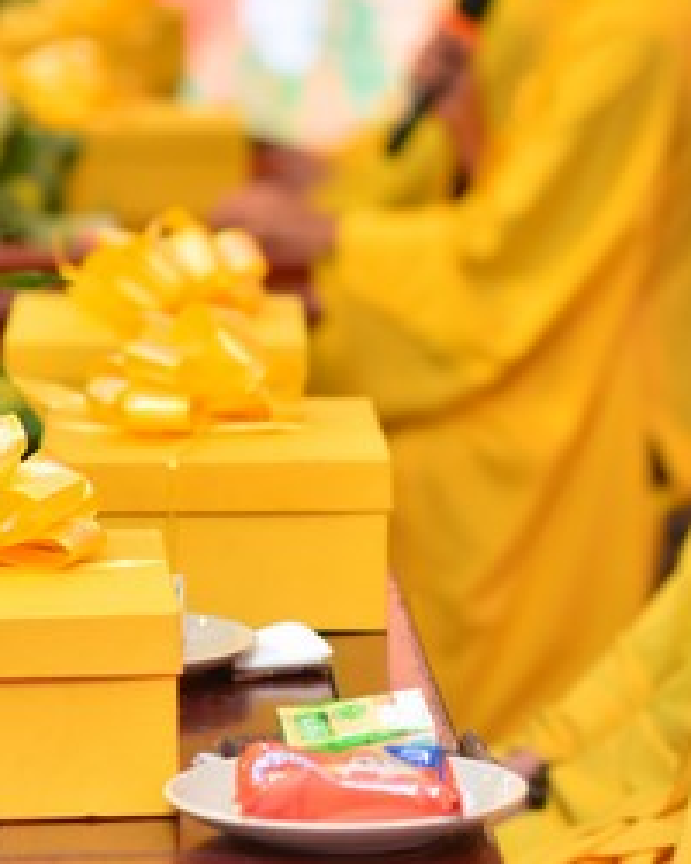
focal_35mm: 207
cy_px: 522
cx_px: 689
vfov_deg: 9.3
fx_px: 5292
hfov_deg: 7.4
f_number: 2.8
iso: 500
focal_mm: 85
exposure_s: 1/160
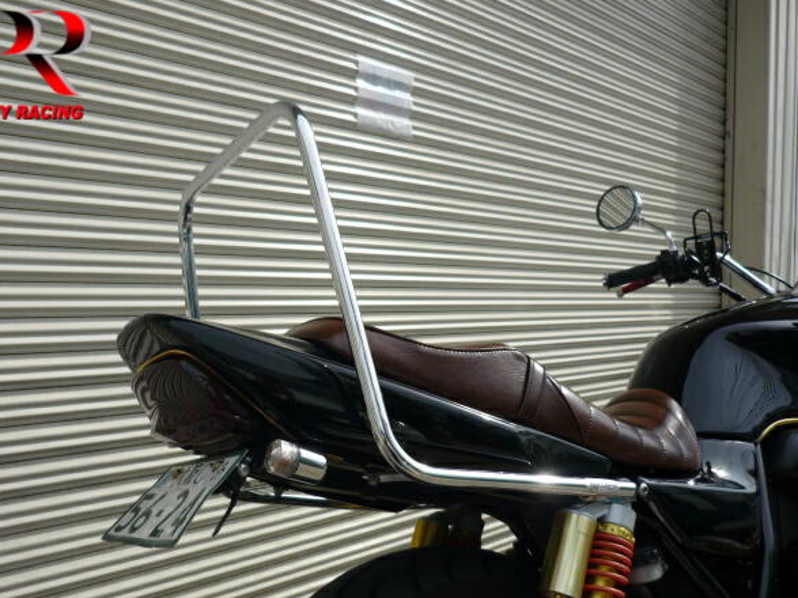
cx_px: 372
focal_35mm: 36
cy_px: 321
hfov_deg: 51.3
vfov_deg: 39.6
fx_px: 830
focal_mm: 5.5
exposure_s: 1/200
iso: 100
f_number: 8
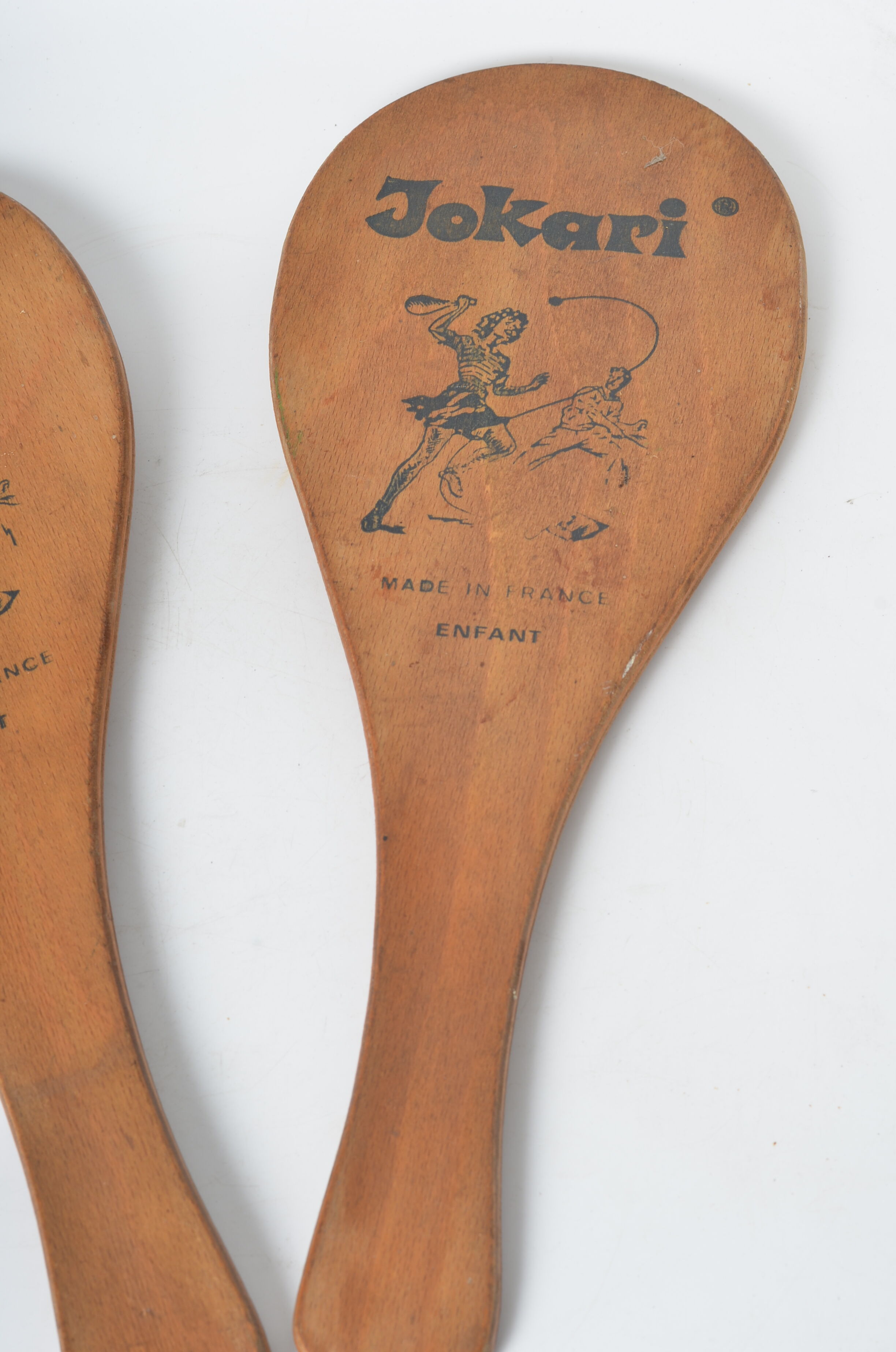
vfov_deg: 27.0
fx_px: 2812
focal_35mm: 75
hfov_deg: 18.1
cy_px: 676
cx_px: 448
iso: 100
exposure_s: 1/160
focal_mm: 50
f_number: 10
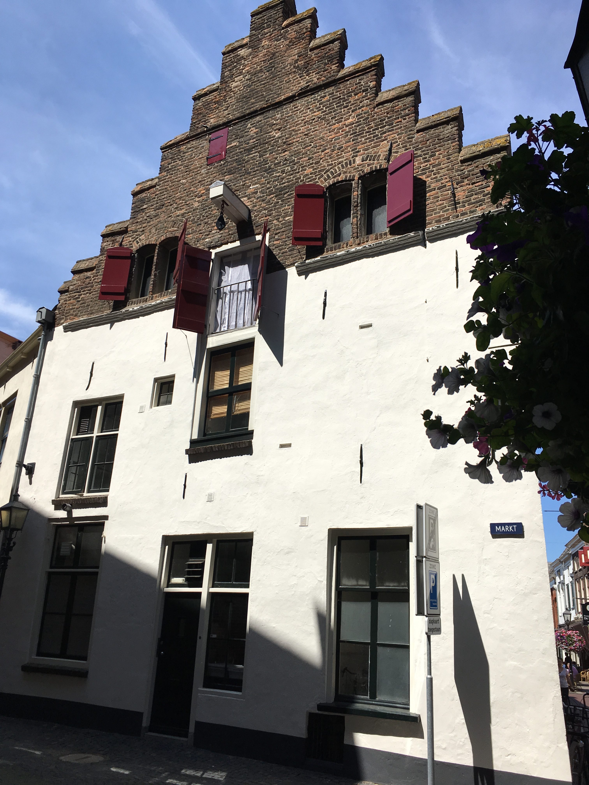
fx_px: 658
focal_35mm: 29
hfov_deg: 48.2
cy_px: 392
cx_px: 294
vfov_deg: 61.7
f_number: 2.2
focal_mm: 4.15
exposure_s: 1/1972
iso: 25
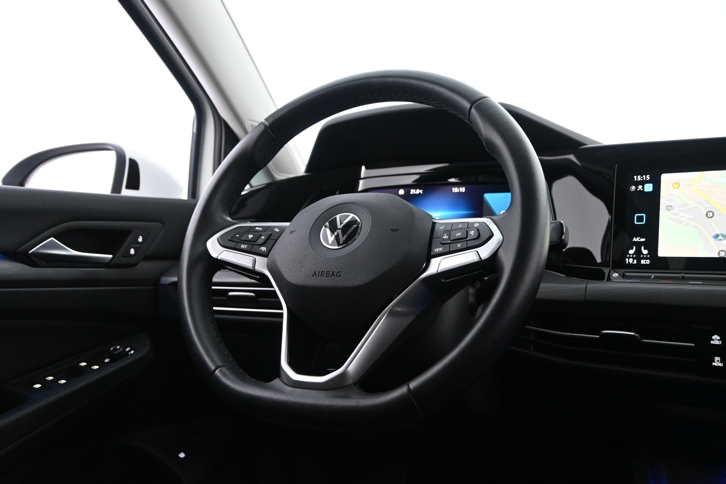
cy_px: 242
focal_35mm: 33
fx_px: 665
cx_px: 363
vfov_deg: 40.0
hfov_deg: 57.2
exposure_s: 1/30
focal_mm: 22
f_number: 4
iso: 2500
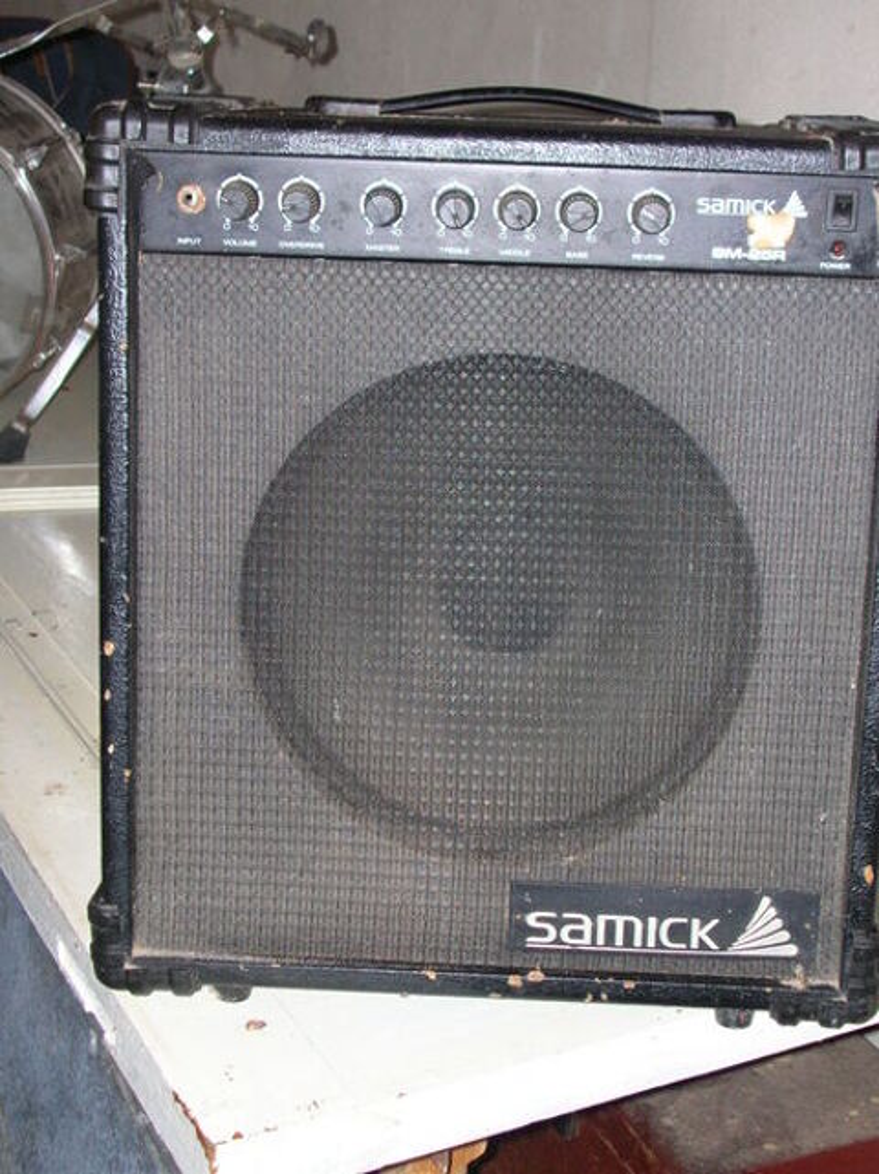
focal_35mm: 58
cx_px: 440
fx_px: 1966
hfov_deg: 25.2
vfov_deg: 33.2
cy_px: 587
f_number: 3.5
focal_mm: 9.6
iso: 112
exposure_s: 1/60.1
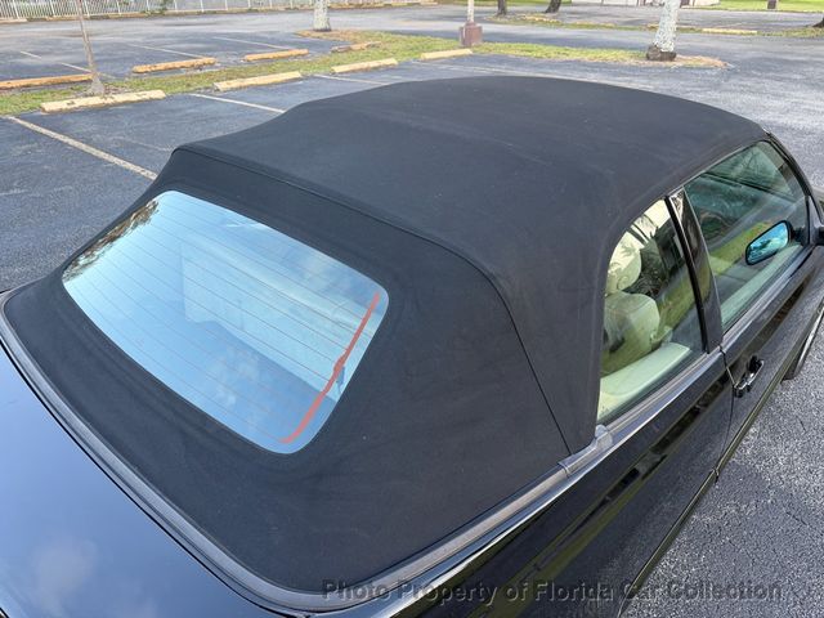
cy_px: 309
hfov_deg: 71.6
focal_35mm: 24
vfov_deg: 56.8
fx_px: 571
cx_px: 412
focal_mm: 6.76
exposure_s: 1/158
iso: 100
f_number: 1.78
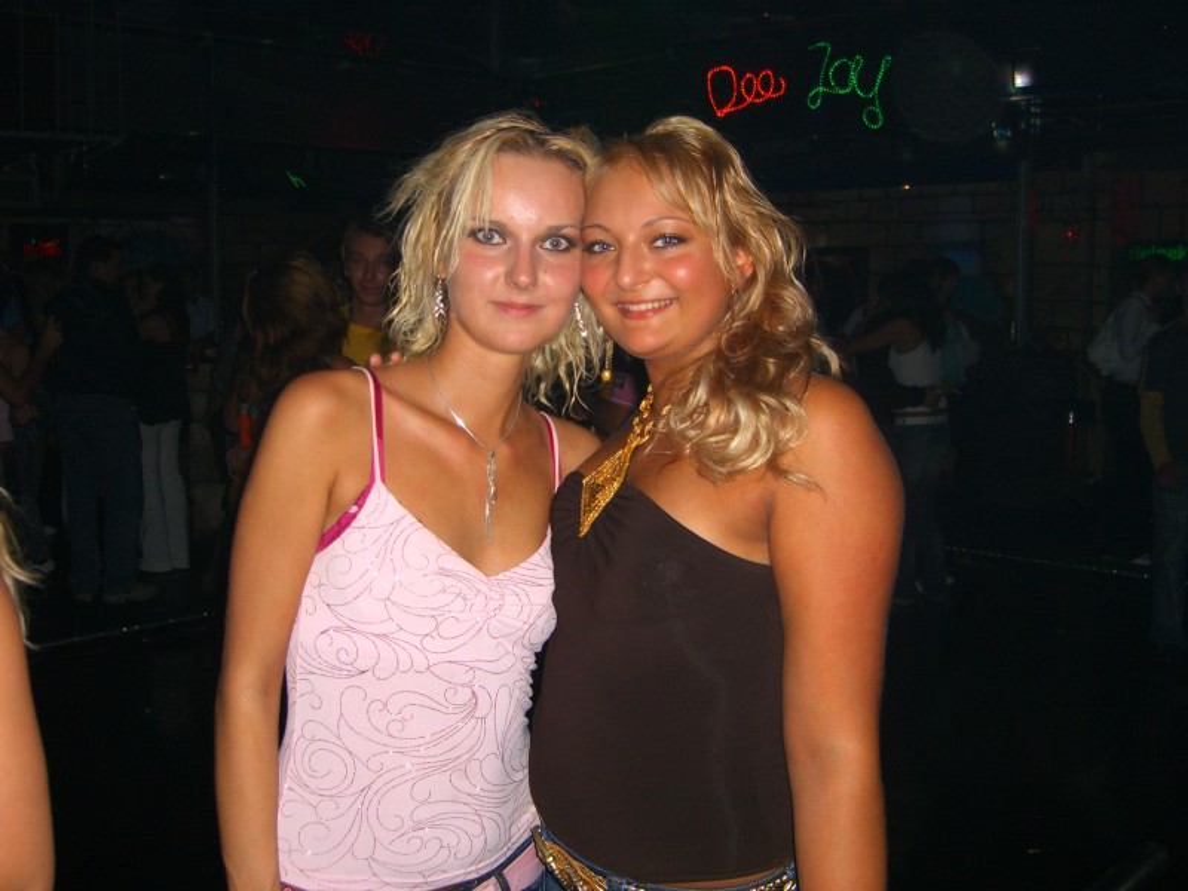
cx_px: 594
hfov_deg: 49.0
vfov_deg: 37.7
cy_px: 446
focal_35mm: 38
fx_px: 1304
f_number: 2.8
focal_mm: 7.9
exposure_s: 1/60
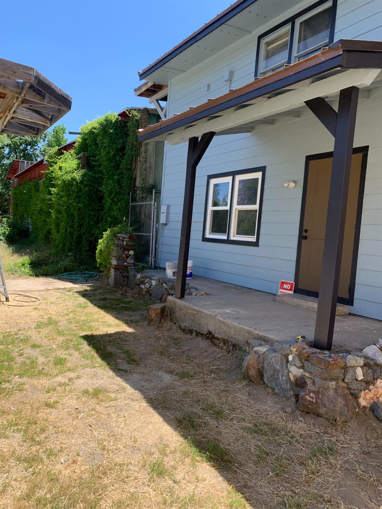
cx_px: 191
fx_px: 383
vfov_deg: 67.3
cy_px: 254
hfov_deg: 53.1
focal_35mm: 26
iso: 25
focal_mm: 4.25
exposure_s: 1/808
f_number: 1.8
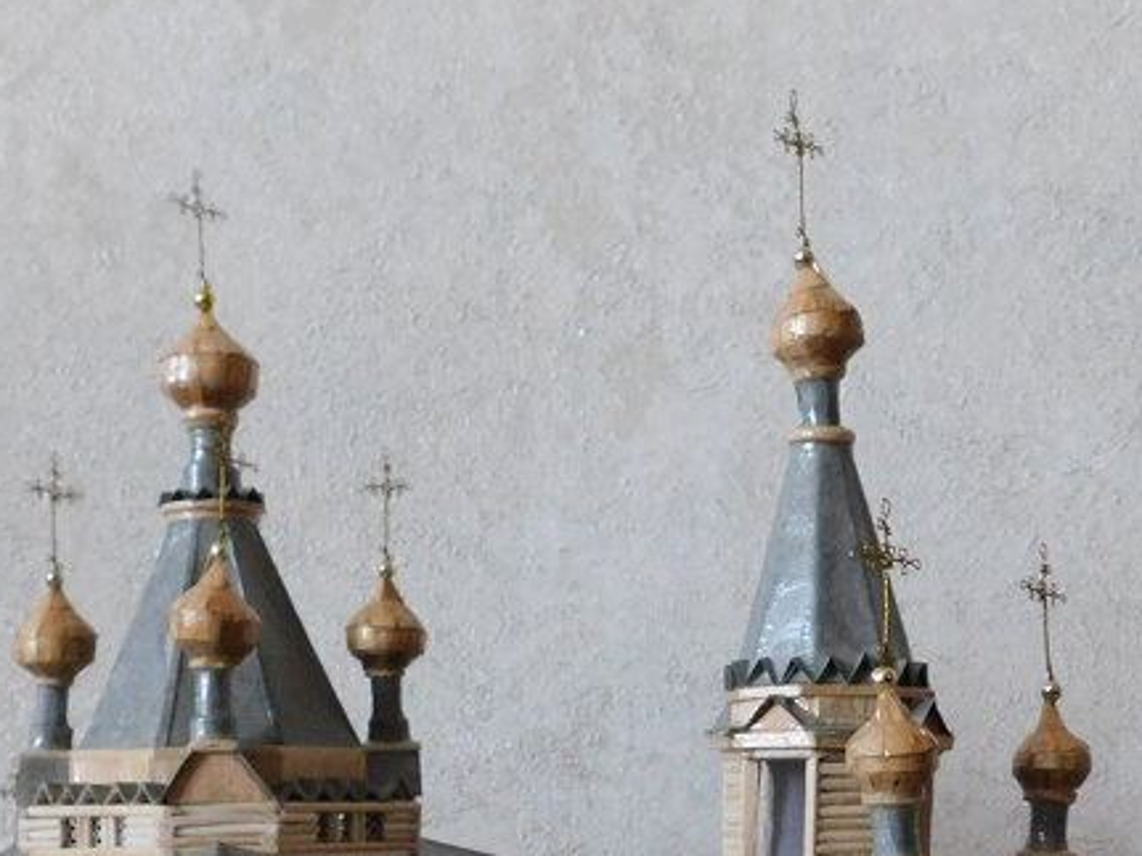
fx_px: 1880
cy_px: 963
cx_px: 533
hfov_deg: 33.8
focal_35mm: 57
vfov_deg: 23.9
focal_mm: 4
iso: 400
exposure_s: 1/13
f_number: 3
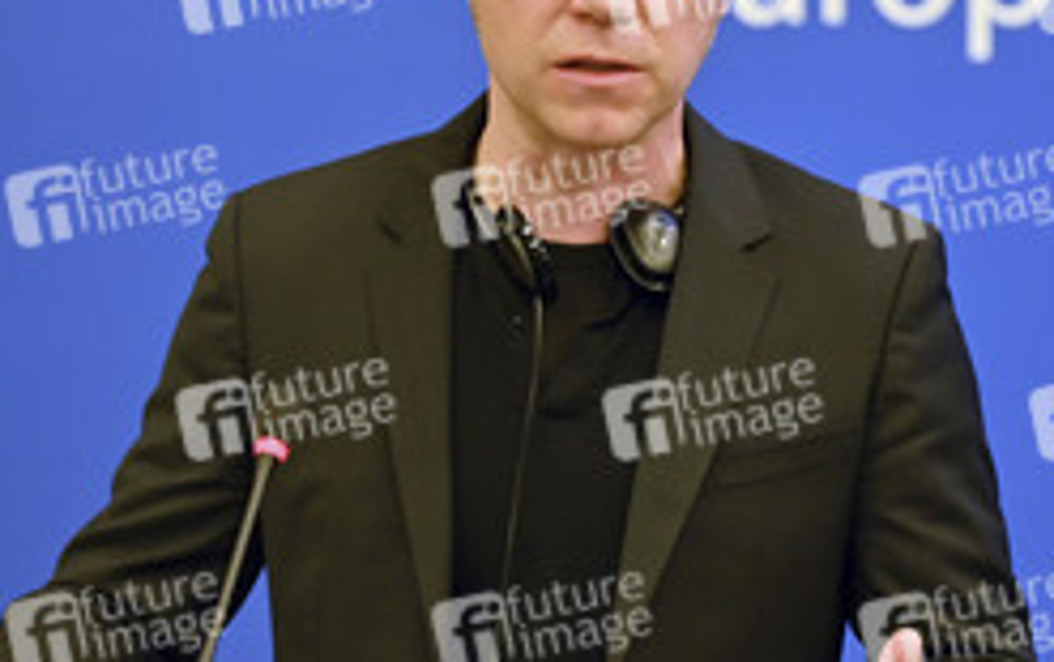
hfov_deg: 8.1
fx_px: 7477
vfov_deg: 5.1
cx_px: 600
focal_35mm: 260
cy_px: 303
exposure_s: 1/160
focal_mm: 140
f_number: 2.8
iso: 640
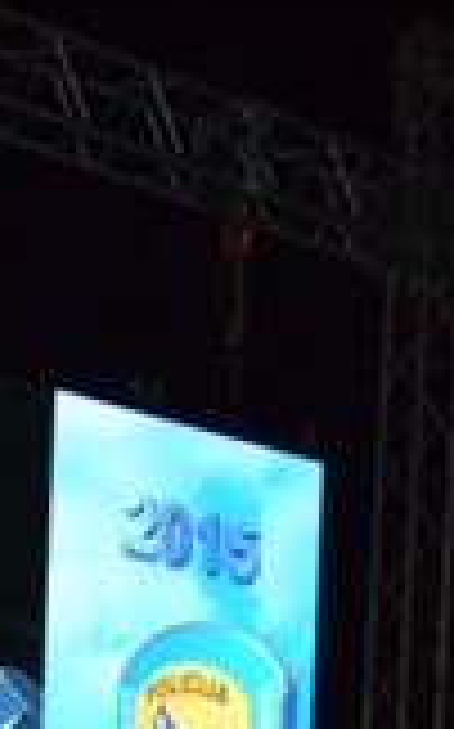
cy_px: 1413
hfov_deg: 8.3
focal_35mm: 157
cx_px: 196
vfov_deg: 12.0
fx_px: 3114
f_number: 4.2
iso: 3200
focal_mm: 26
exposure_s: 1/60
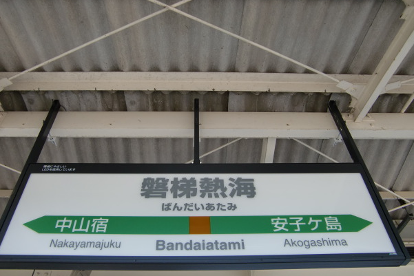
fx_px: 357
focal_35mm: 31
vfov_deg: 42.3
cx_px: 198
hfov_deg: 60.2
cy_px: 156
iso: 80
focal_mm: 4.9
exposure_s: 1/60
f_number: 2.6
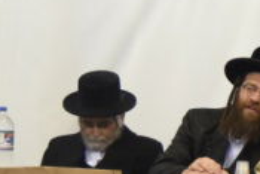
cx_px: 759
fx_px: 2205
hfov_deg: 6.2
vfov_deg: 4.5
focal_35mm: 305
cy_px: 131
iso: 1600
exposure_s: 1/100
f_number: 4
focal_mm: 52
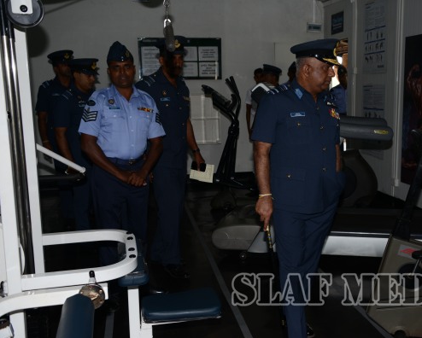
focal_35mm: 41
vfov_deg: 36.5
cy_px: 170
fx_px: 512
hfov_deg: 44.5
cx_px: 255
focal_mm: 36
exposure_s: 1/80
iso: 250
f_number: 5.6
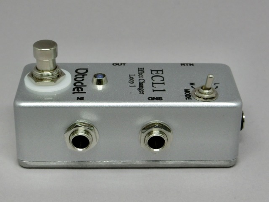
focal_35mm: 80
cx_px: 134
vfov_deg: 18.4
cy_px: 101
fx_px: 622
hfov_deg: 24.4
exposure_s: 1/125
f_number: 5.4
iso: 320
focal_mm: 14.3
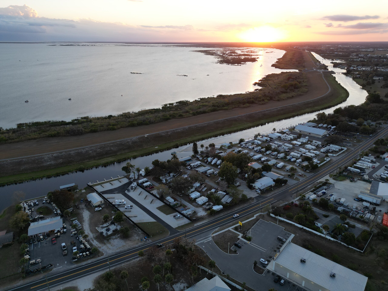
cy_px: 146
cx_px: 194
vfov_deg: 56.8
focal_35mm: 24
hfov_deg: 71.6
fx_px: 269
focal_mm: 6.72
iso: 100
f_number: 1.7
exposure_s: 1/250
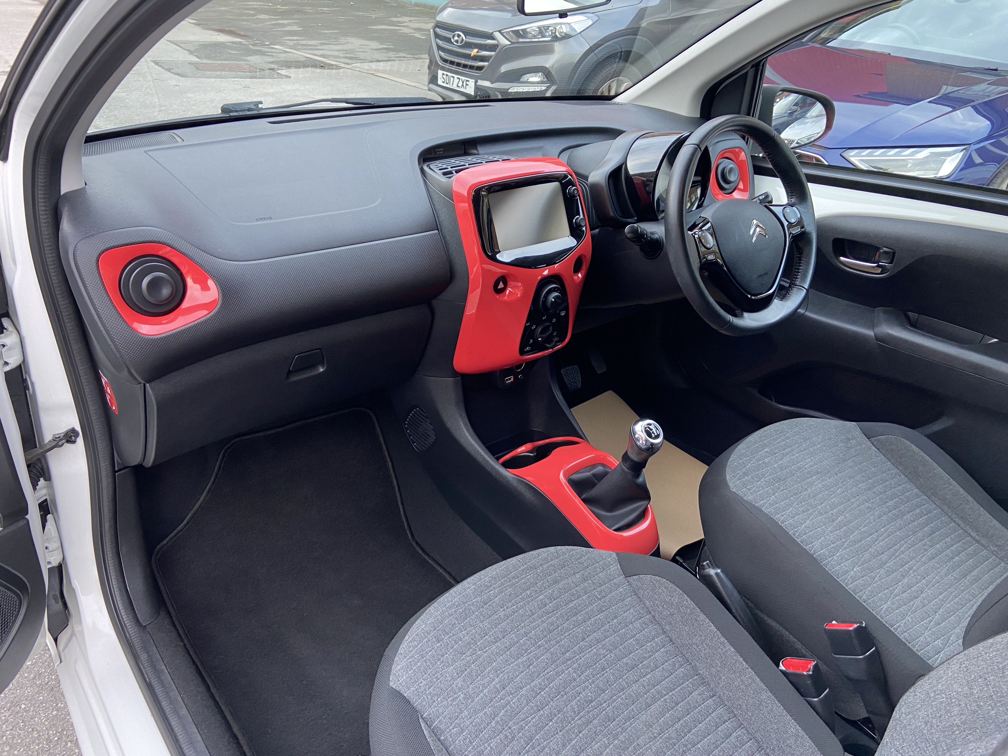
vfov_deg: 53.1
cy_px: 378
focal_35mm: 26
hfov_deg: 67.3
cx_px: 504
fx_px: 757
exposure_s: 1/72
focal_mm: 4.25
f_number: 1.8
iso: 125
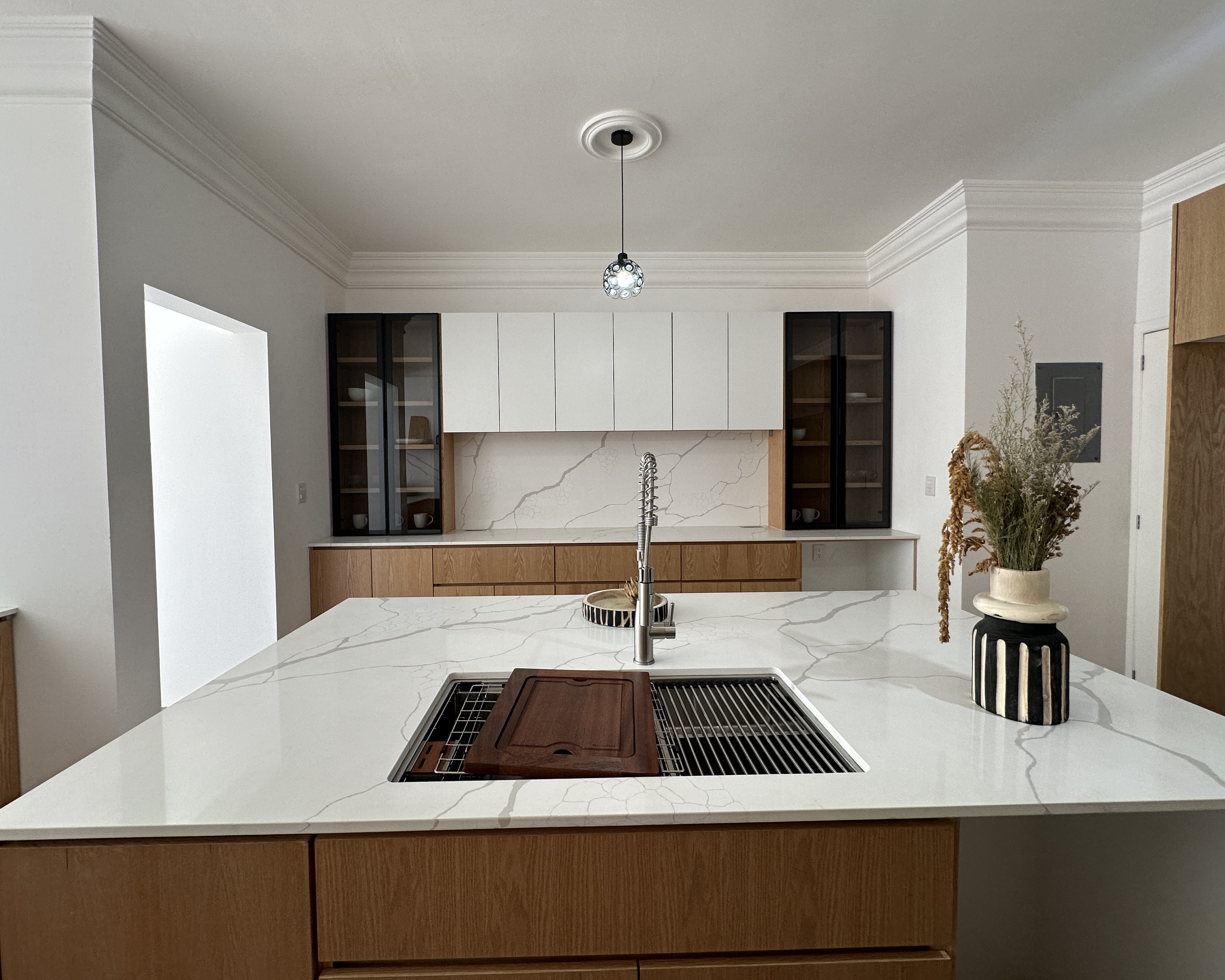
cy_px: 476
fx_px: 544
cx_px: 596
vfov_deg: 84.0
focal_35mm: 15
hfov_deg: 96.8
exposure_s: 1/120
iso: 125
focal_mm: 2.22
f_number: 2.2
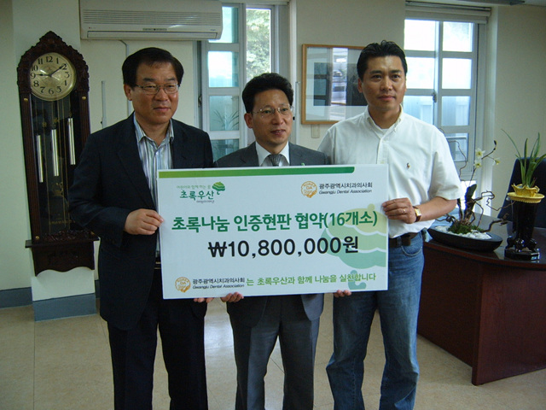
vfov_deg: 38.7
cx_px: 273
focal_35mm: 37
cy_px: 205
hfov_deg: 50.1
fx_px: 584
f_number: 2.9
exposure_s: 1/30
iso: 141
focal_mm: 6.2
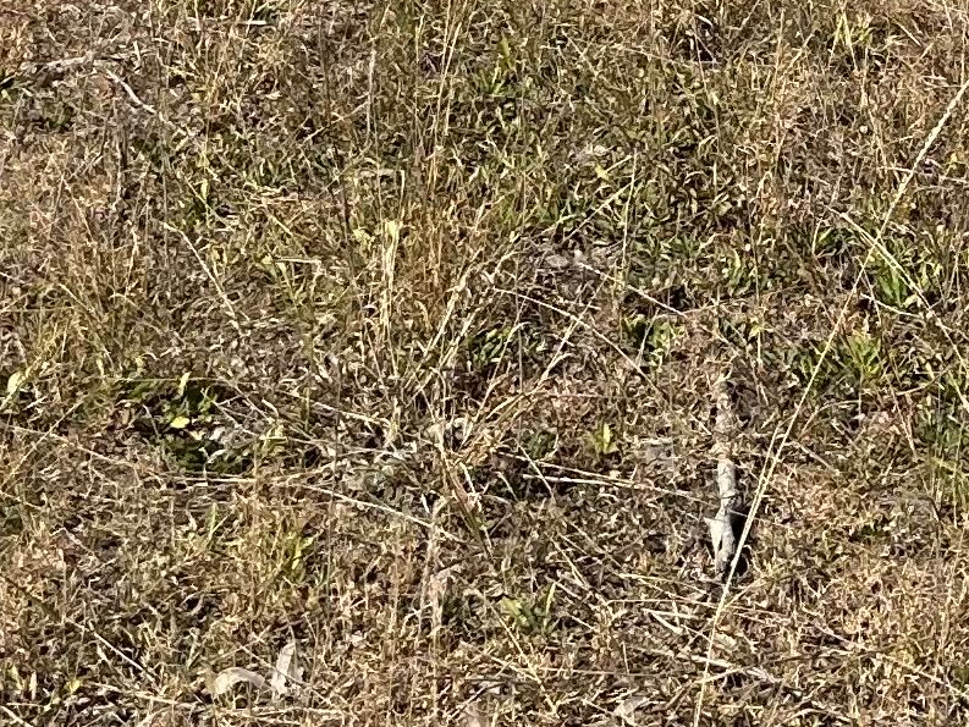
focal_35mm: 122
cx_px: 772
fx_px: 3416
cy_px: -1081
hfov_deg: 16.0
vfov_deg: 10.3
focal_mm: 6.86
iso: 80
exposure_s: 1/6211
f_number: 1.78
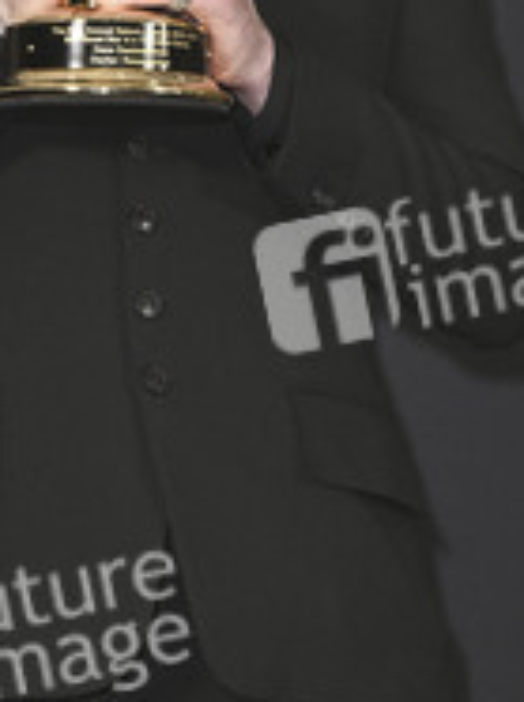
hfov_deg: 8.4
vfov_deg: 11.2
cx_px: 106
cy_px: 75
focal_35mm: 176
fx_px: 3560
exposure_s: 1/320
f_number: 5.6
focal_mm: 85
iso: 2000
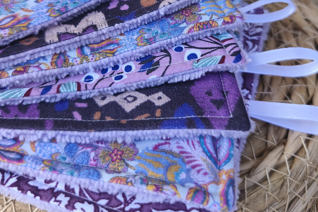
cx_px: 155
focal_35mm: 38
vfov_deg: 32.8
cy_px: 12
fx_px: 336
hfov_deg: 50.7
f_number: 1.65
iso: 50
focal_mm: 6.18
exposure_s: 1/99.9
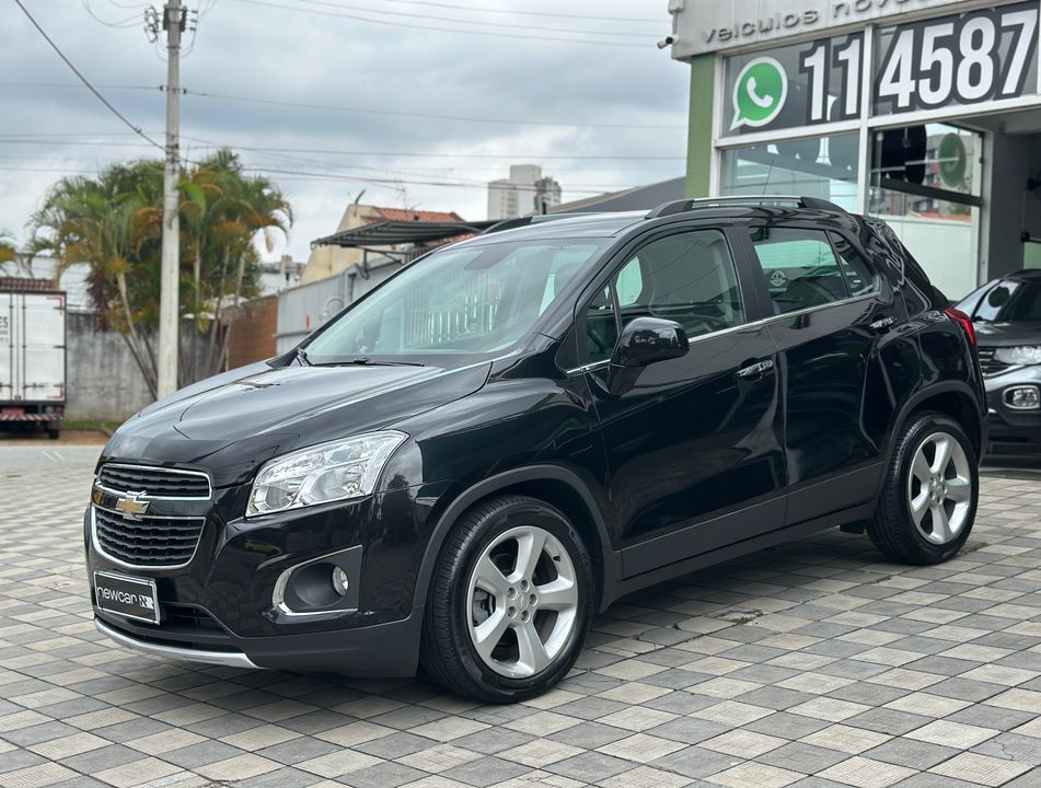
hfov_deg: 39.5
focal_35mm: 48
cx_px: 520
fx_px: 1448
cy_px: 394
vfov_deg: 30.4
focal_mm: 6.86
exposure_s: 1/1848
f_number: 1.78
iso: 80
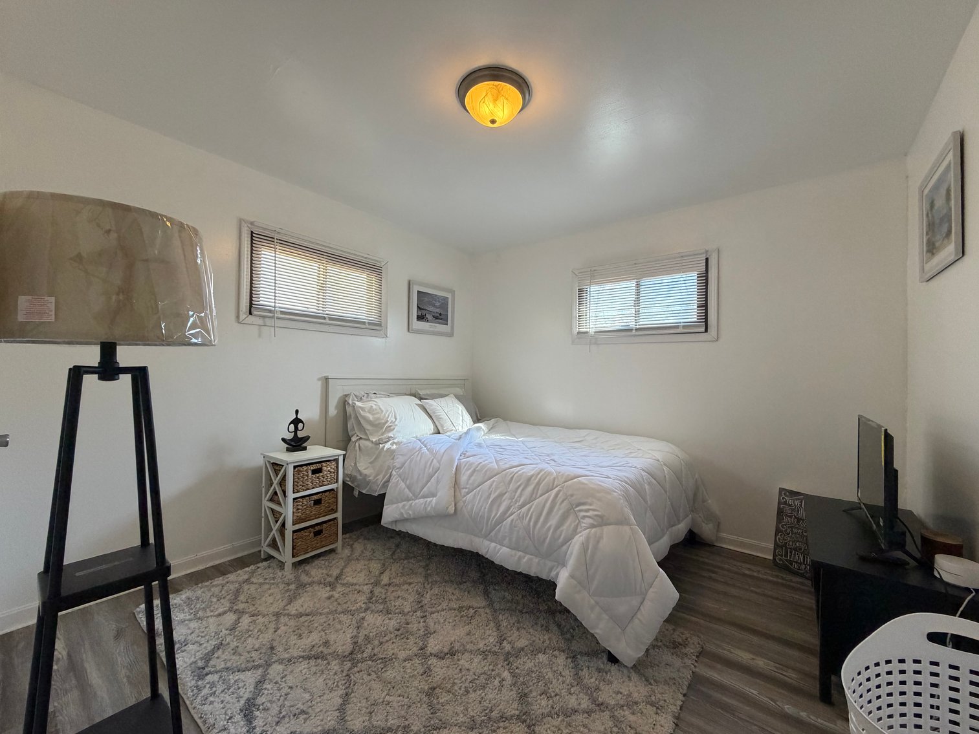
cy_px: 367
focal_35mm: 14
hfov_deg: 102.1
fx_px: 396
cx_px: 490
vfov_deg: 85.7
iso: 320
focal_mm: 2.22
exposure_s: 1/60
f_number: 2.2
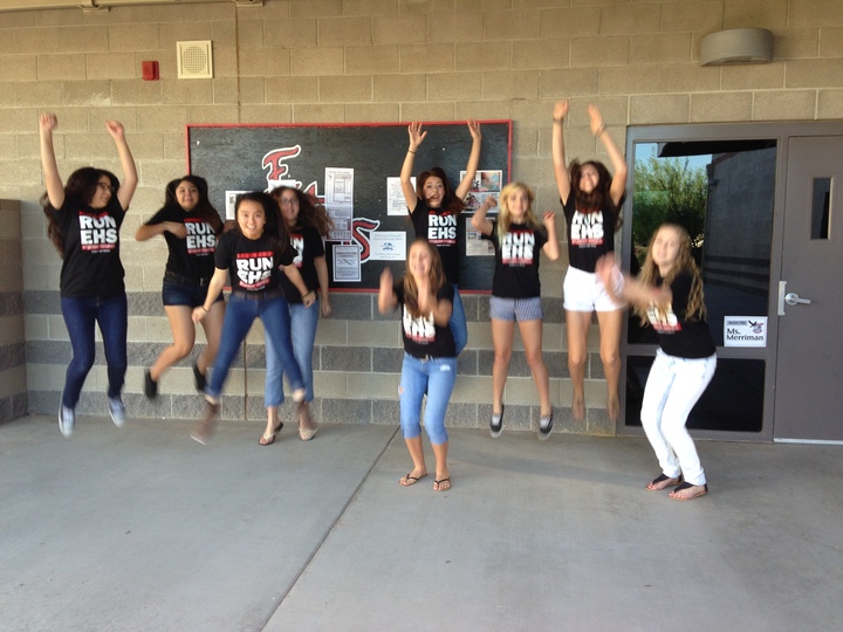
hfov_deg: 55.4
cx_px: 422
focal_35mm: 33
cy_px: 316
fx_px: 804
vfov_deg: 42.9
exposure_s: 1/60
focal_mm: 4.12
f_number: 2.4
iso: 64
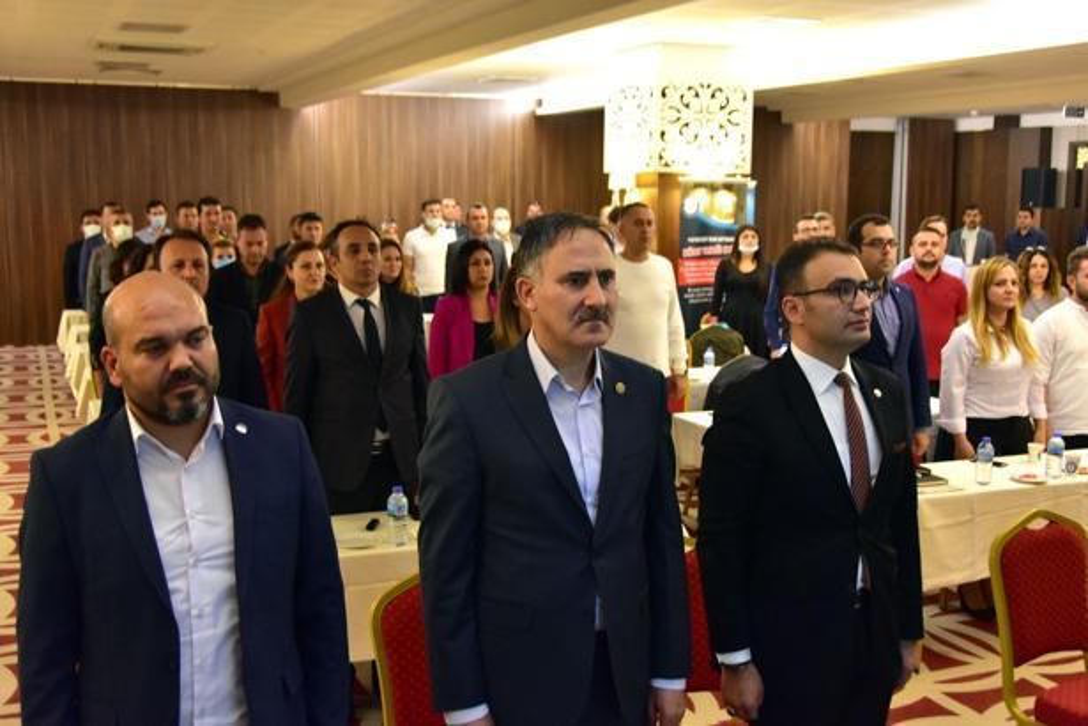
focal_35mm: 39
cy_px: 363
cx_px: 544
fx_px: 1179
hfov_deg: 49.6
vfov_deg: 34.2
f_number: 4
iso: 1600
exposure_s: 1/10
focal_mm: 26
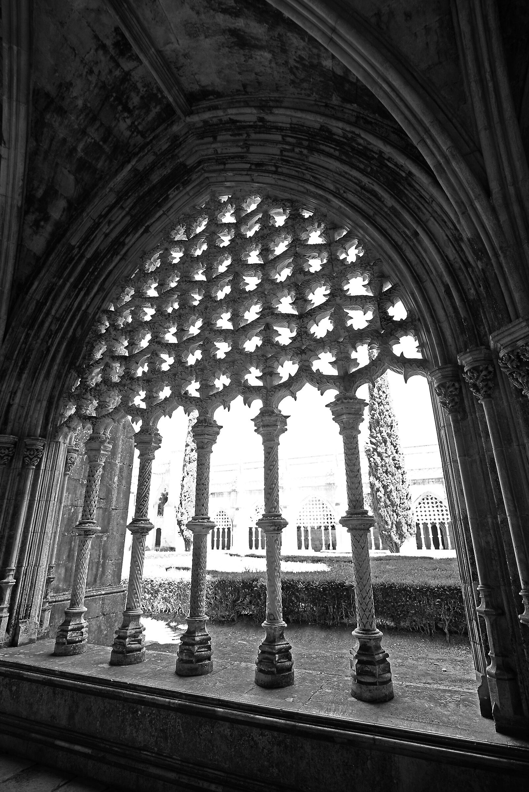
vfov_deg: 90.0
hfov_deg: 67.4
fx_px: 396
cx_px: 264
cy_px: 396
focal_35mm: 18
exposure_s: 1/250
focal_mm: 18
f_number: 4.5
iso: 800
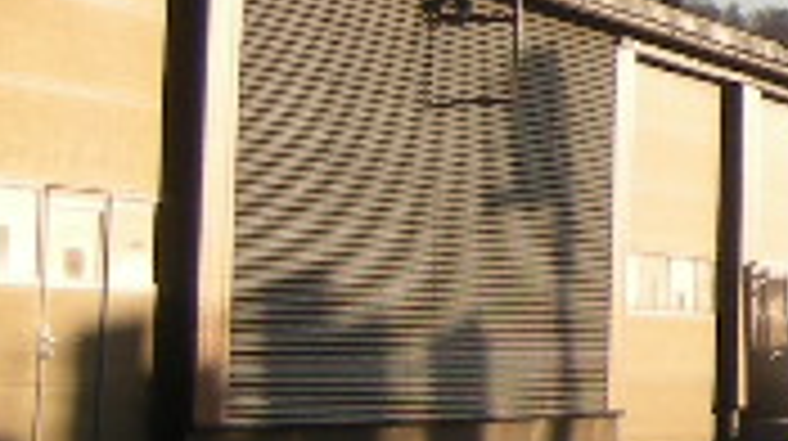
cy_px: -36
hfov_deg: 10.3
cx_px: 1927
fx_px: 3736
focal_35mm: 179
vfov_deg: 6.7
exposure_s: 1/199
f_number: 5.6
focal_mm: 4.7
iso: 64
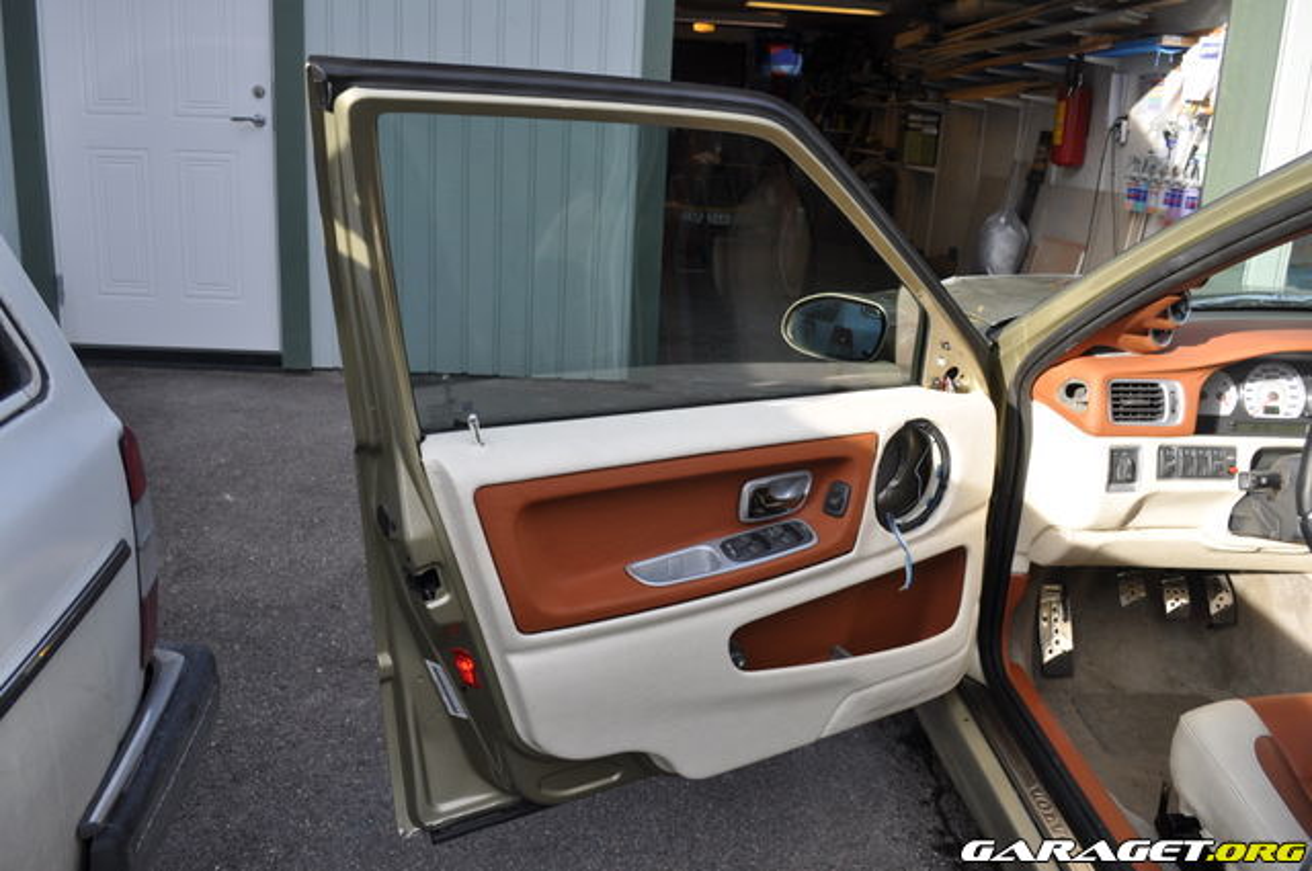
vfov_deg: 43.5
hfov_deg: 62.0
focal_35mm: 30
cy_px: 436
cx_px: 656
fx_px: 1092
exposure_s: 1/200
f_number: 7.1
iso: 200
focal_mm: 20
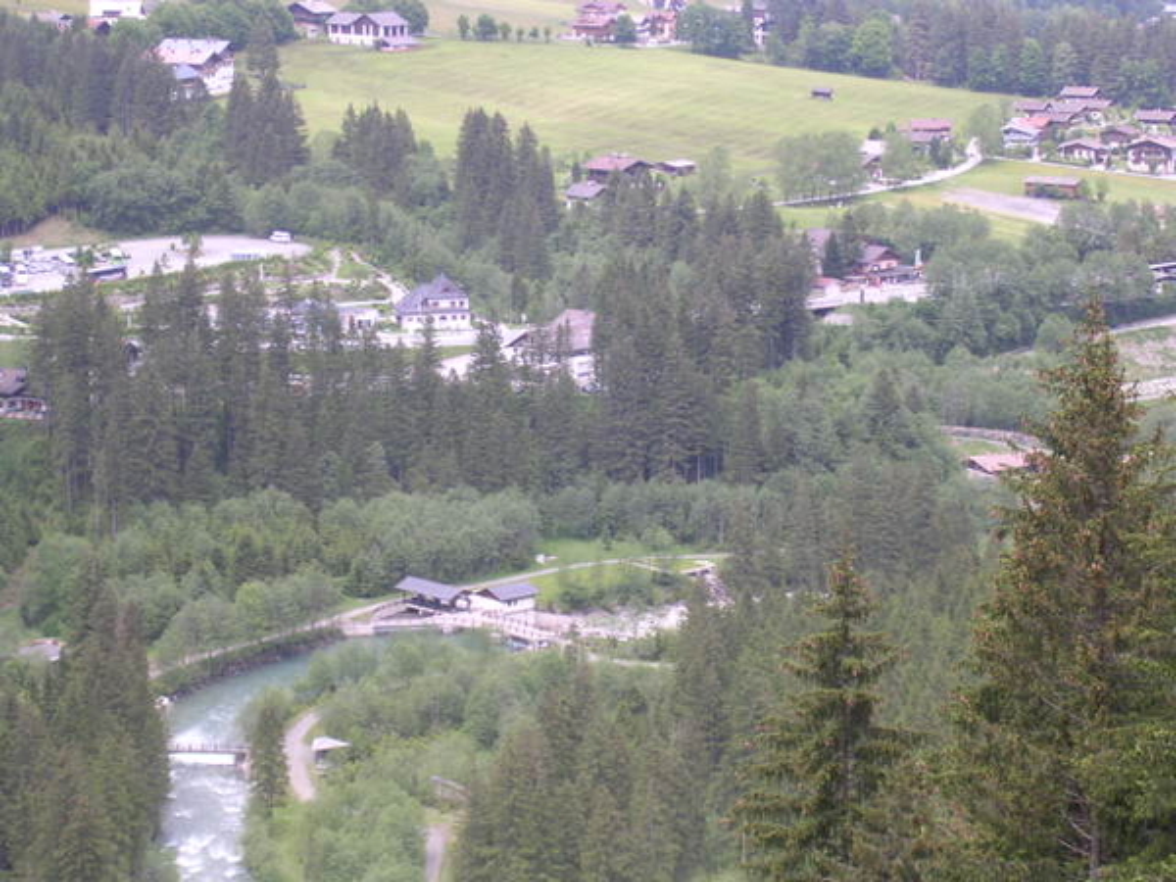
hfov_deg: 17.1
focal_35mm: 115
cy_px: 441
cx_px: 588
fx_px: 3907
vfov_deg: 12.9
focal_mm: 17.4
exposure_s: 1/86.9
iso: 100
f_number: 4.9
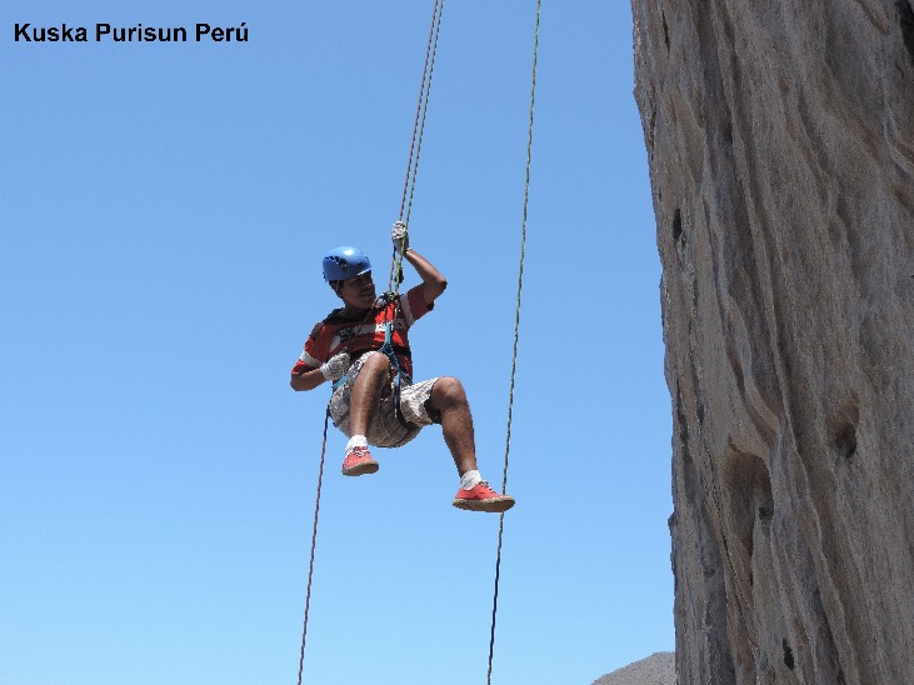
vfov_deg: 33.6
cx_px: 457
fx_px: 1135
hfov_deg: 43.9
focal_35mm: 43
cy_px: 342
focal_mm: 7.6
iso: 100
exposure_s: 1/1000
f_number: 3.4
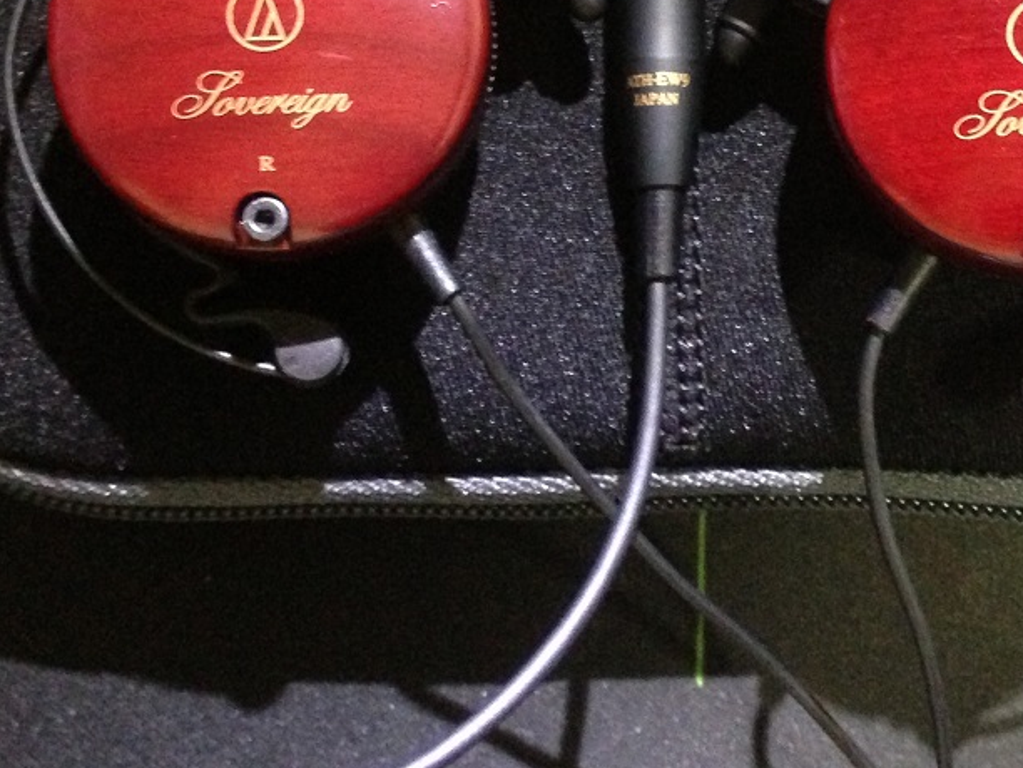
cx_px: 640
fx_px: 2039
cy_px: 189
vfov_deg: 21.1
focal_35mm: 69
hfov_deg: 28.1
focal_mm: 4.13
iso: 640
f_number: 2.4
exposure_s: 1/15
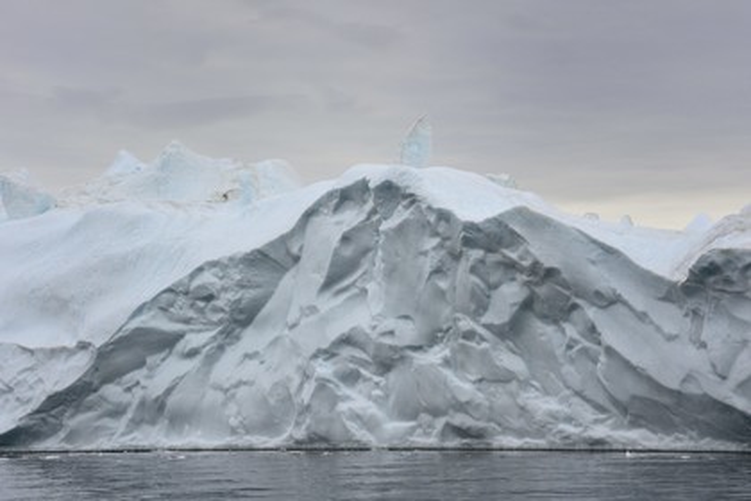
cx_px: 376
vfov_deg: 14.0
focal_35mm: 98
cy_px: 250
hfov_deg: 20.8
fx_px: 2044
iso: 400
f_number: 7.1
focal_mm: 98
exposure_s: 1/800
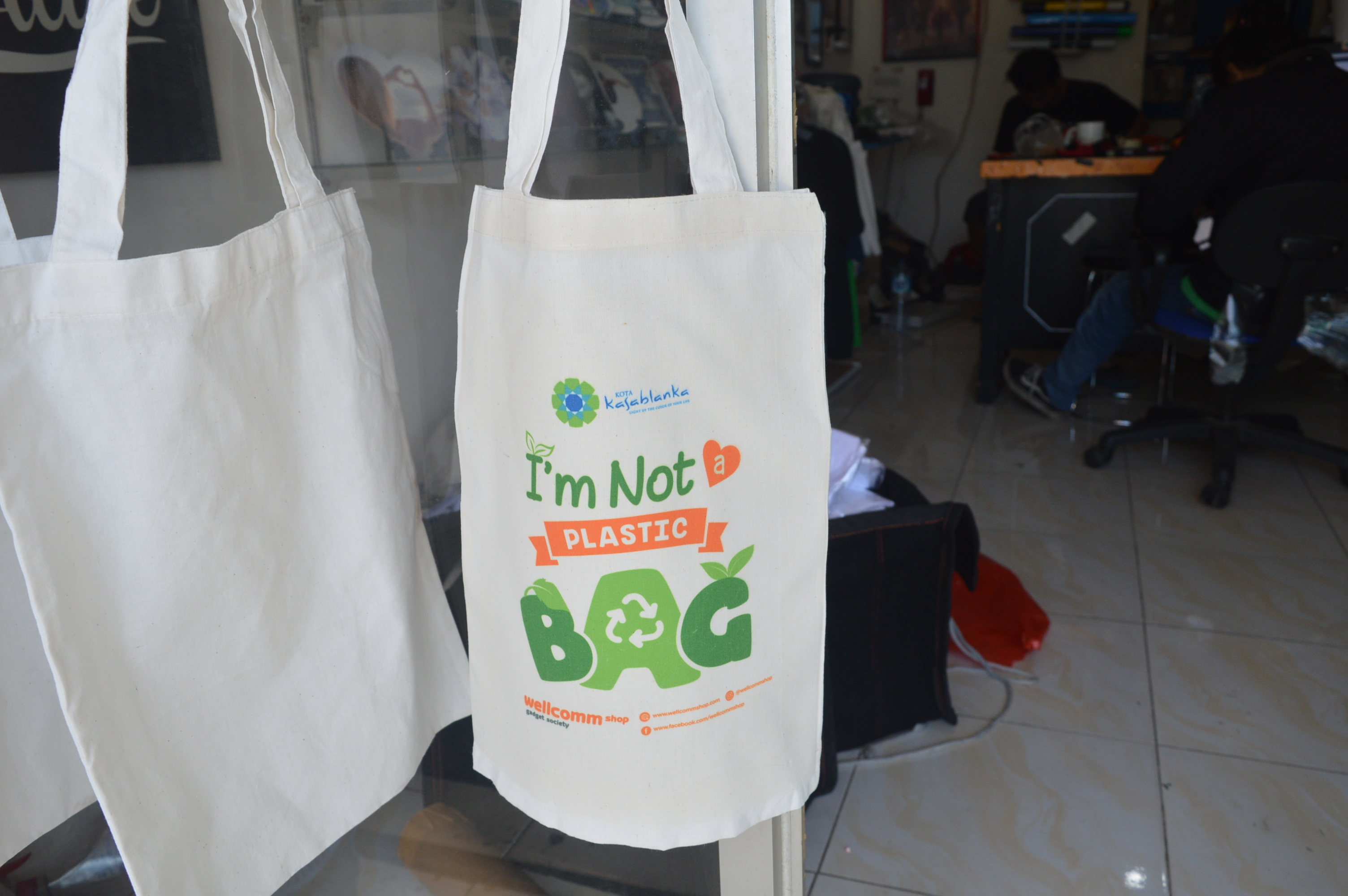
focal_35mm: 27
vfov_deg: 47.8
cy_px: 448
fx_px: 1010
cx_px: 674
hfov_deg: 67.4
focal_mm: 18
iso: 280
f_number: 5.6
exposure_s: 1/125
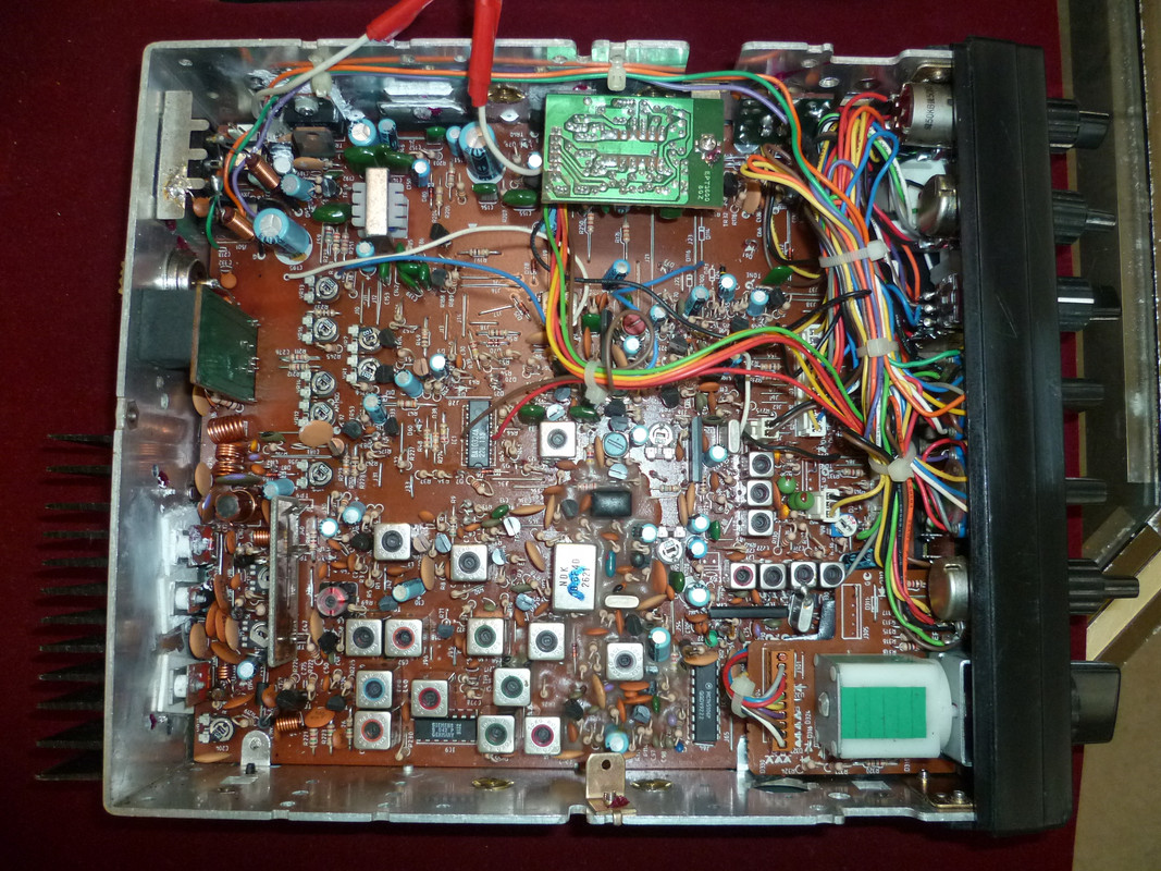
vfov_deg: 49.7
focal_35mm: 28
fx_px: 939
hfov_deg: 63.4
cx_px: 580
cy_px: 436
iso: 250
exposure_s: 1/30
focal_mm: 5
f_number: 2.8
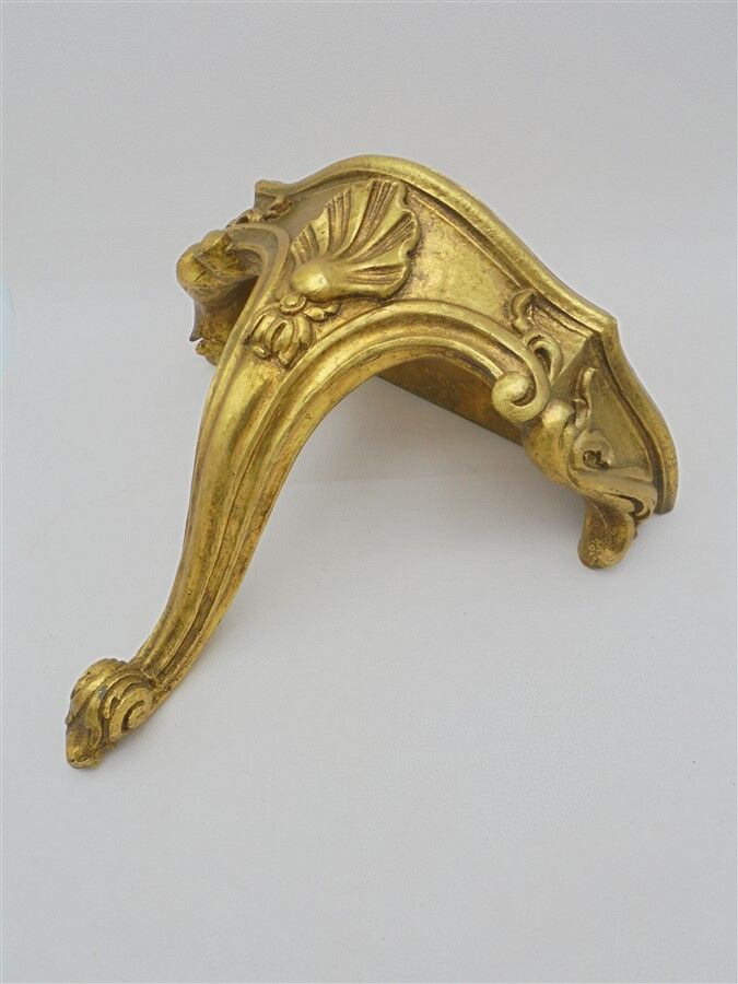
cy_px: 492
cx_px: 369
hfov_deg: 48.2
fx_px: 824
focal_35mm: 29
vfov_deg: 61.7
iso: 100
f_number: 3.7
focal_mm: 5.3
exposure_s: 1/40
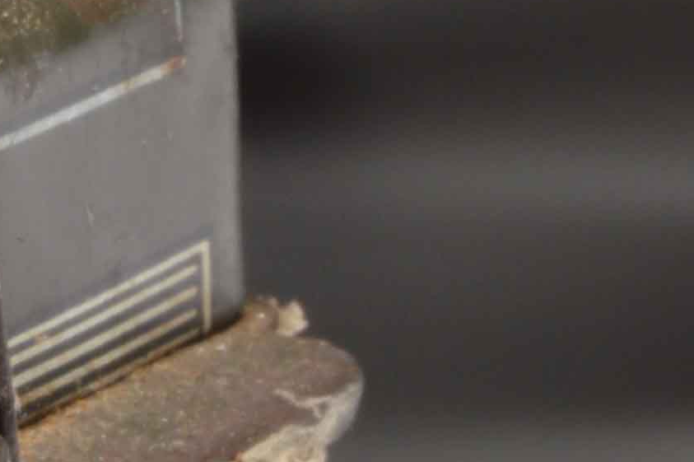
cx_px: -1341
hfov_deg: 4.1
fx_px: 9278
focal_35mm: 482
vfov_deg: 2.8
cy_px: -77
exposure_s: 1/100
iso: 100
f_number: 20
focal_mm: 45
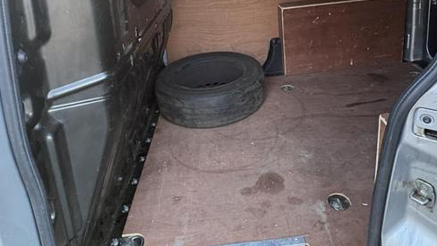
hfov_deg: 67.9
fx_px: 325
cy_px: 38
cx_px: 228
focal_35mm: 28
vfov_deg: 39.4
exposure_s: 1/60
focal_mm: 2.22
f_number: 2.2
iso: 400
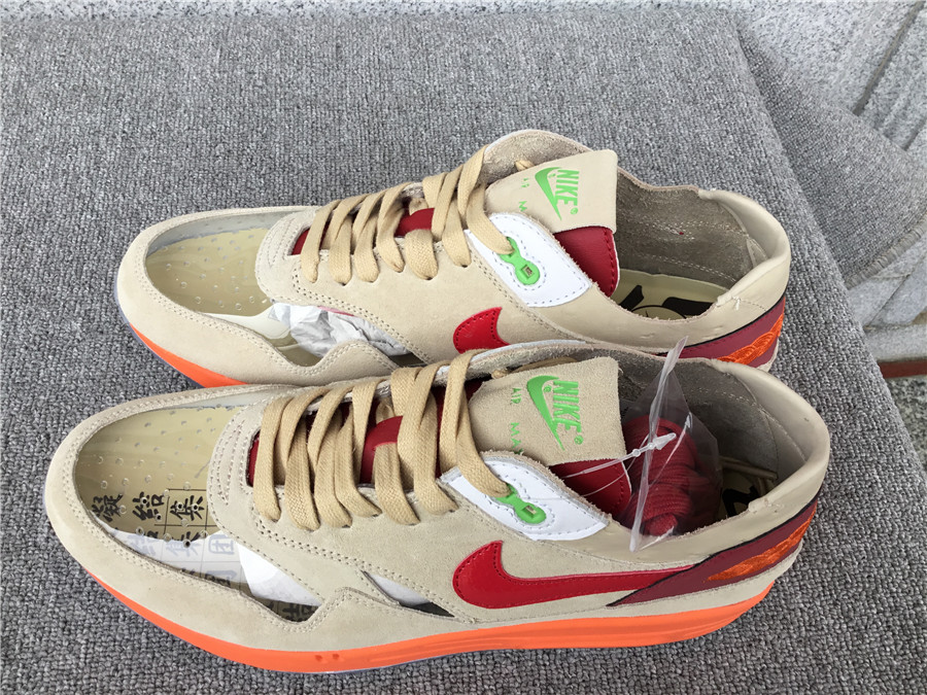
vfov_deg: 45.4
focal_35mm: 31
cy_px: 348
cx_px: 464
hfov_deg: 58.4
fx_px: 830
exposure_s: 1/116
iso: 25
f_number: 2.4
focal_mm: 3.3
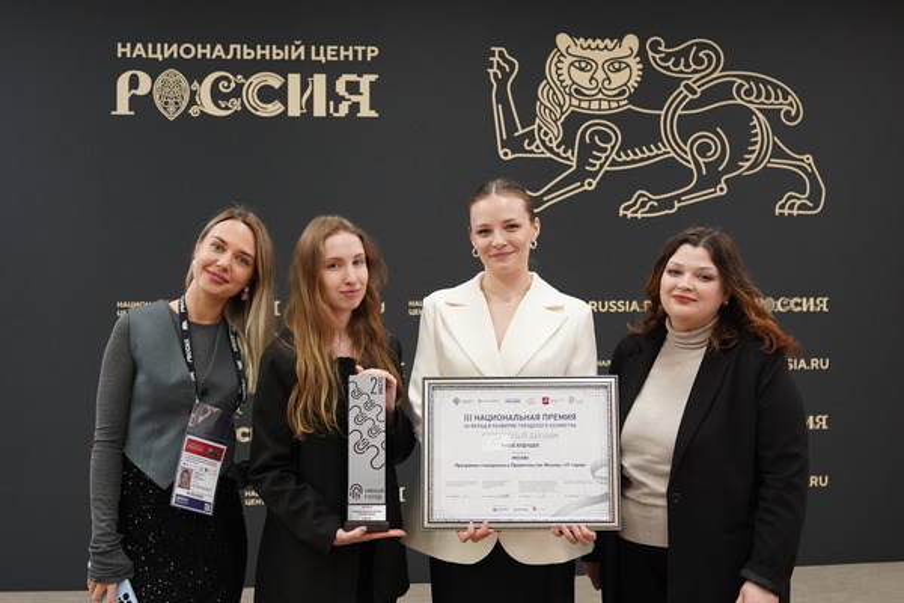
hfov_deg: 46.4
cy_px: 302
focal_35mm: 42
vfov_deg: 31.9
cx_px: 452
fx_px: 1055
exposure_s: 1/250
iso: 4000
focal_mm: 28
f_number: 3.5
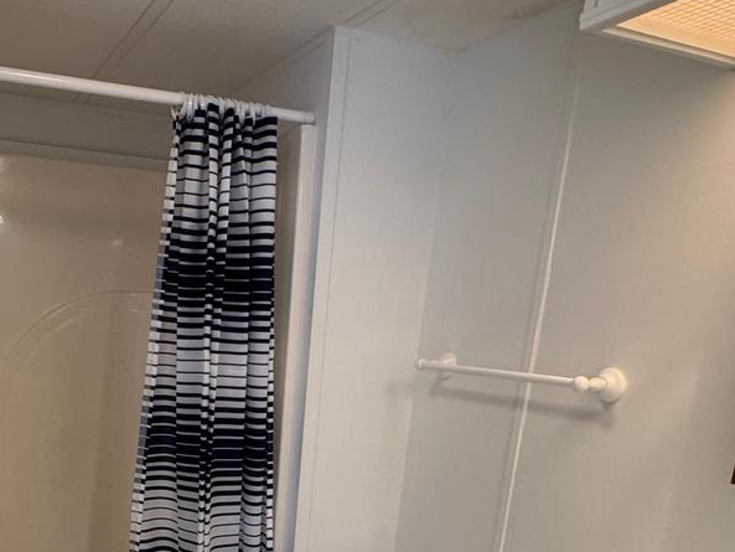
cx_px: 206
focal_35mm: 34
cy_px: 506
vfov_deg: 38.6
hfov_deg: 52.1
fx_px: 722
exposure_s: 1/60
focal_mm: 2.22
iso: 200
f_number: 2.2
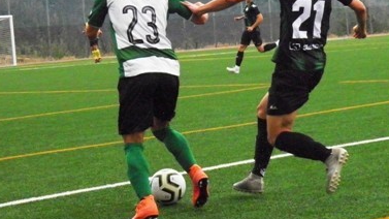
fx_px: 1031
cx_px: 214
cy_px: 79
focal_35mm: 100
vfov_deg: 12.1
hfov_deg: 21.4
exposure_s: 1/1000
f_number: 3.9
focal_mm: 14.4
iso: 800
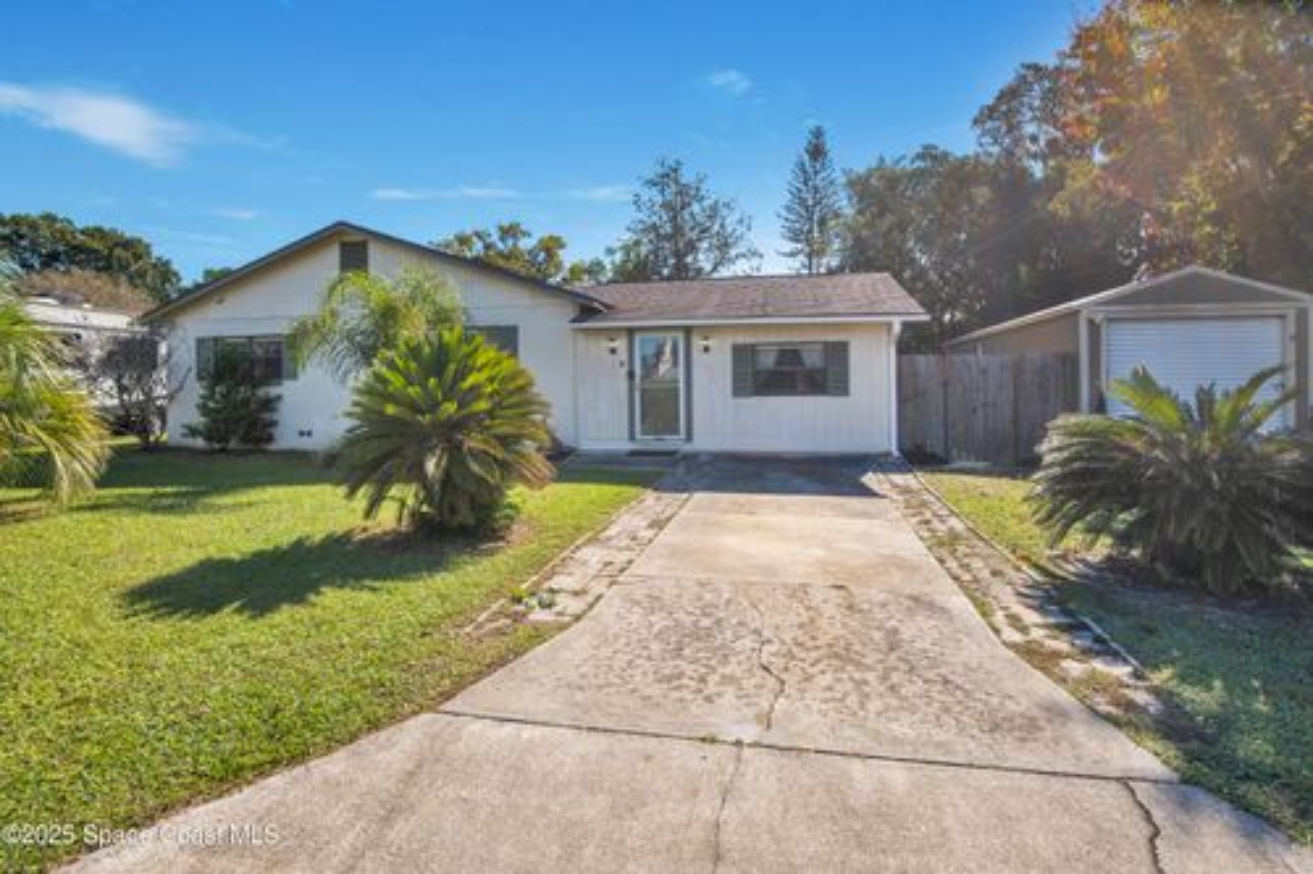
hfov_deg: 96.8
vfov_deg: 73.7
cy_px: 437
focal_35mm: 16
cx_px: 656
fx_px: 583
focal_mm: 16
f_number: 10
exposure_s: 1/160
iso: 100
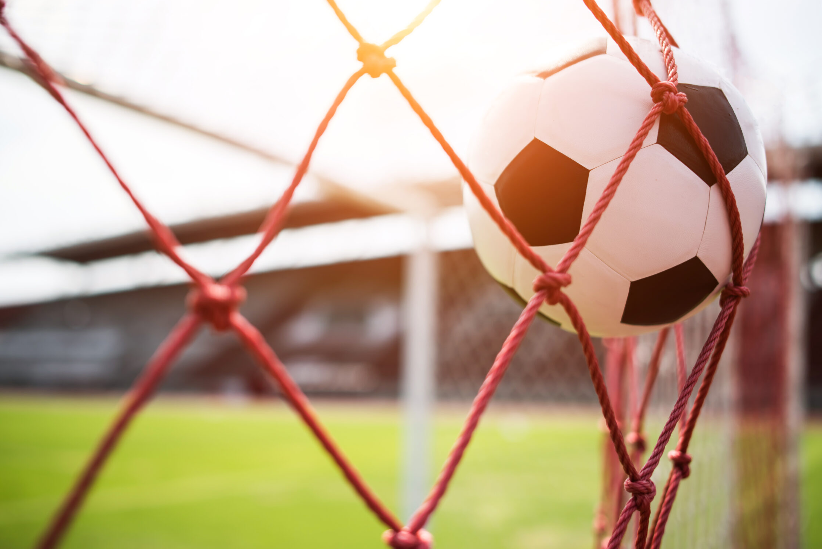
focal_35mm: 32
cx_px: 411
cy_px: 256
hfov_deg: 58.7
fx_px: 731
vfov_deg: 41.1
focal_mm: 28
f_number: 1.8
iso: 100
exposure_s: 1/4000
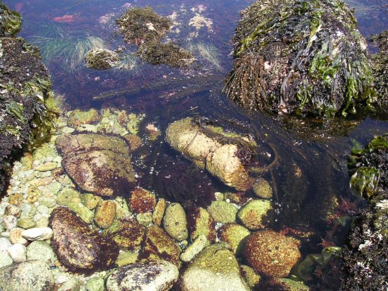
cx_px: 194
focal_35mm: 38
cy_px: 146
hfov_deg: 49.0
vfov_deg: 37.7
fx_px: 426
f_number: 2.8
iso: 50
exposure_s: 1/250
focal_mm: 6
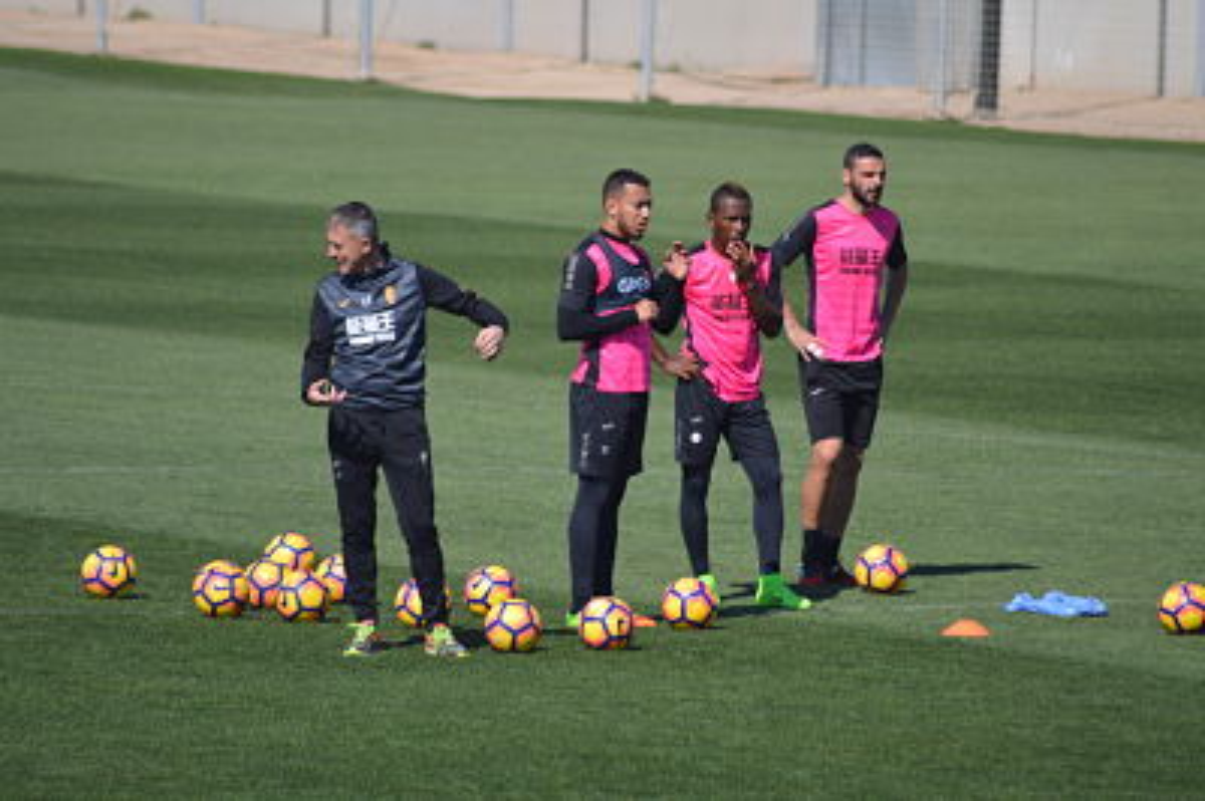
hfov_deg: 4.6
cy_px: 400
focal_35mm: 450
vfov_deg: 3.0
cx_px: 602
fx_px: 15050
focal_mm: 300
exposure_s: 1/2000
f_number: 5.6
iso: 360
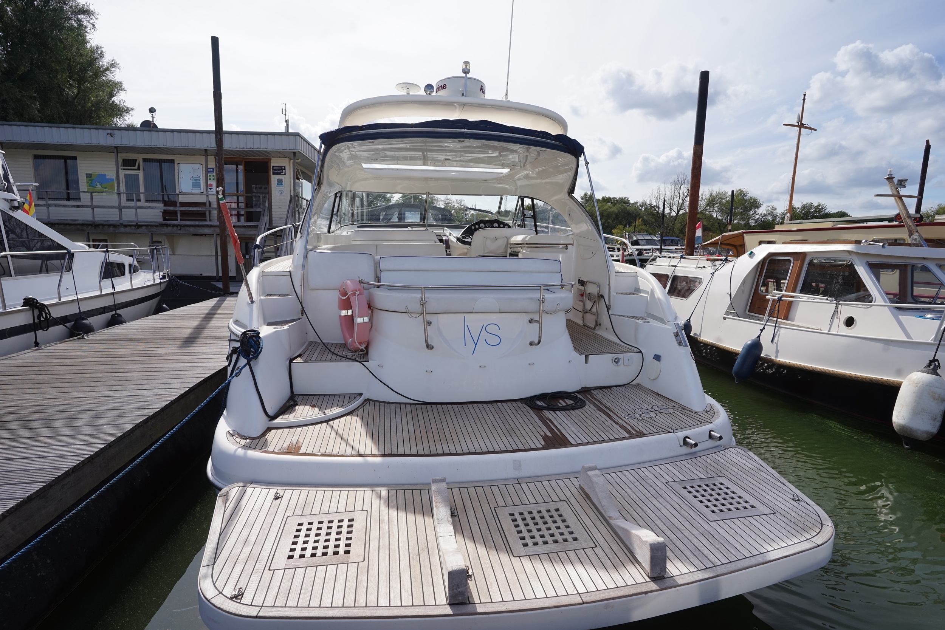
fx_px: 446
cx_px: 472
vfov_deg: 70.4
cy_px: 315
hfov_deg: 93.3
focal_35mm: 17
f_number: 9
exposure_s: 1/200
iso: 100
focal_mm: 17
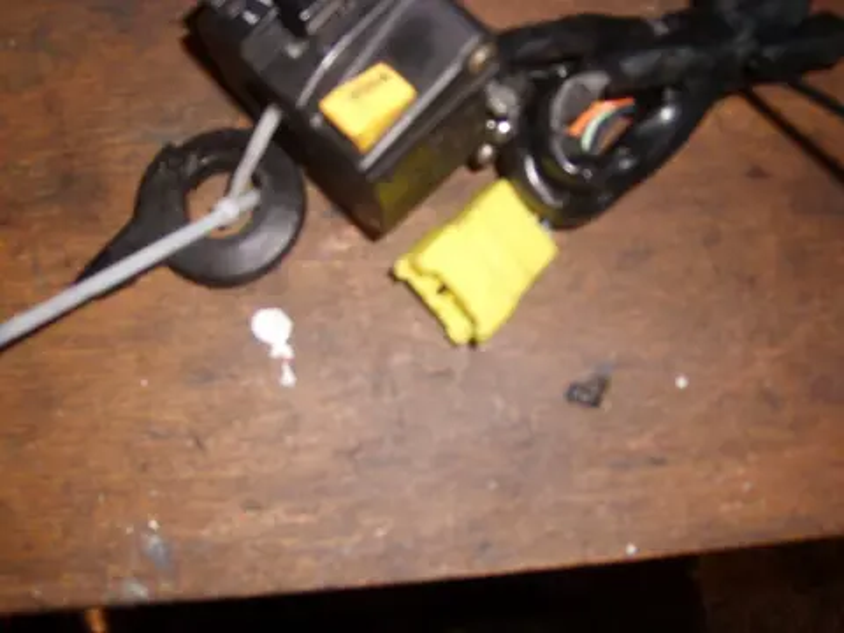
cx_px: 422
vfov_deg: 40.7
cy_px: 316
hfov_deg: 52.6
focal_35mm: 35
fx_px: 853
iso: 50
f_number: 2.8
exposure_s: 1/30
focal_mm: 5.8
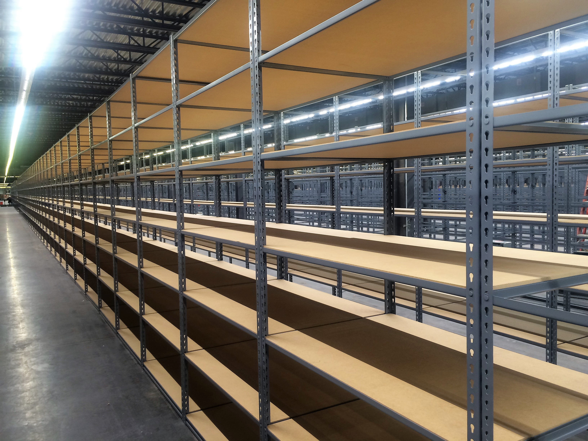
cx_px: 294
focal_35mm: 29
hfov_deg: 61.7
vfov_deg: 48.2
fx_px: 493
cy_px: 220
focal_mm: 4.15
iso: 50
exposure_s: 1/30
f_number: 2.2
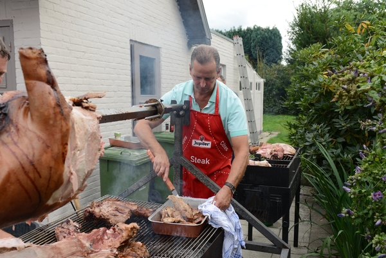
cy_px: 129
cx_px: 193
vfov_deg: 36.9
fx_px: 386
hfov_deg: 53.1
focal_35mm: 36
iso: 200
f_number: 5.6
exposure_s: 1/125
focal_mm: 36
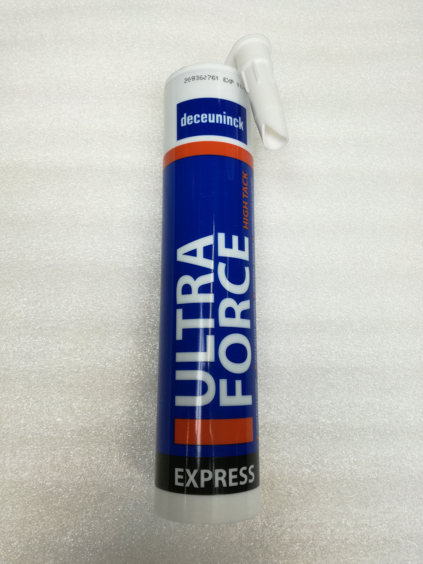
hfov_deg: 51.4
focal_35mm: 27
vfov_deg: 65.3
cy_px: 282
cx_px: 212
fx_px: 440
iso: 64
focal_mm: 3.79
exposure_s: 1/100
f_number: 2
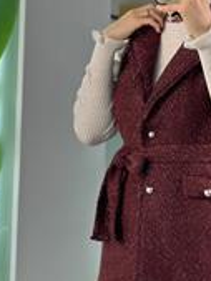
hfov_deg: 12.6
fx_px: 950
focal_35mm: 117
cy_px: 46
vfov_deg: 16.7
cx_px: 153
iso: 64
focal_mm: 6.86
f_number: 1.78
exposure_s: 1/100
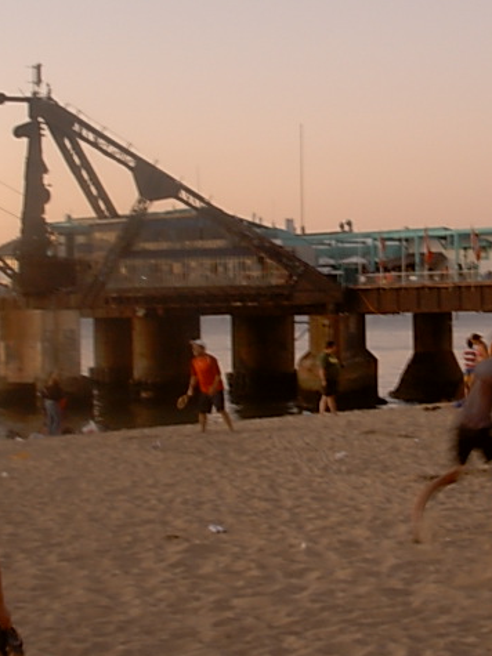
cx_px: 370
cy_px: 273
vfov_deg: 23.8
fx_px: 1555
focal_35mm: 82
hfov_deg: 17.9
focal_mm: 6.3
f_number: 2.9
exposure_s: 1/13.1
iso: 50
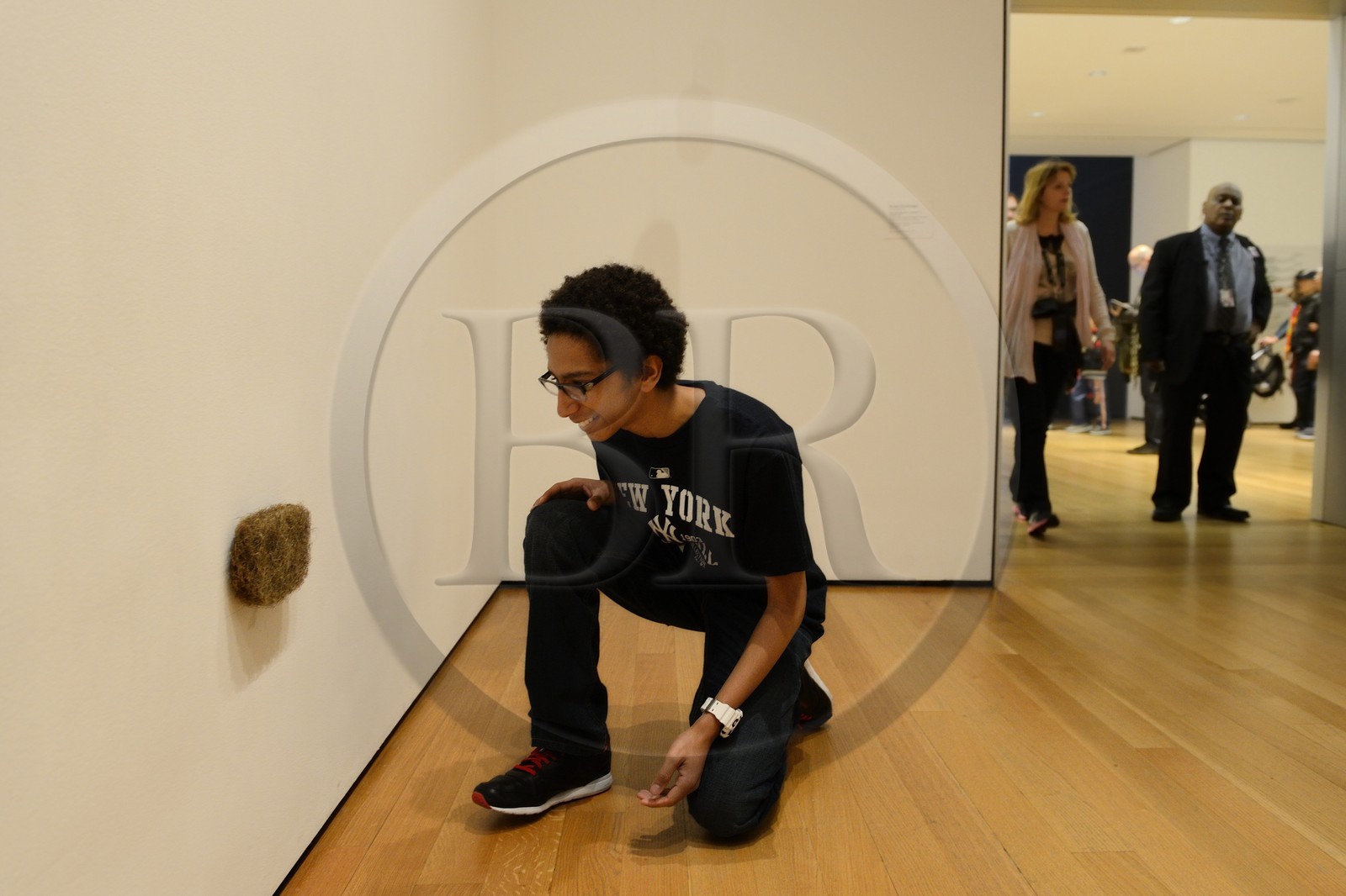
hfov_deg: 73.8
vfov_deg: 53.1
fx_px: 897
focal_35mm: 24
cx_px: 673
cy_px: 448
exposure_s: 1/40
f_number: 4
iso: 1600
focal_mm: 24
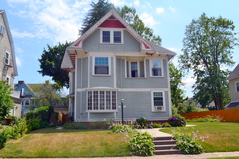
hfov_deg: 61.9
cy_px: 80
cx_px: 120
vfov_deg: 43.6
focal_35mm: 30
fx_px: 199
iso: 400
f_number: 11
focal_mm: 20
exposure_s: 1/400
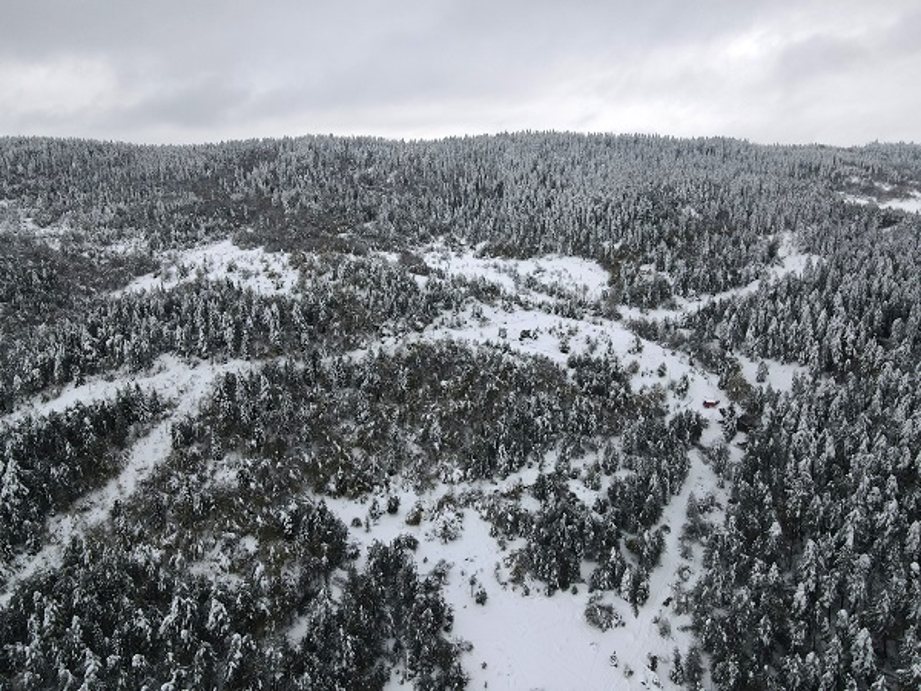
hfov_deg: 71.6
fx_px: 639
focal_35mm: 24
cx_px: 460
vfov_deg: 56.8
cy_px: 346
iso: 100
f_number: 2.8
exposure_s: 1/500
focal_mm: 4.5
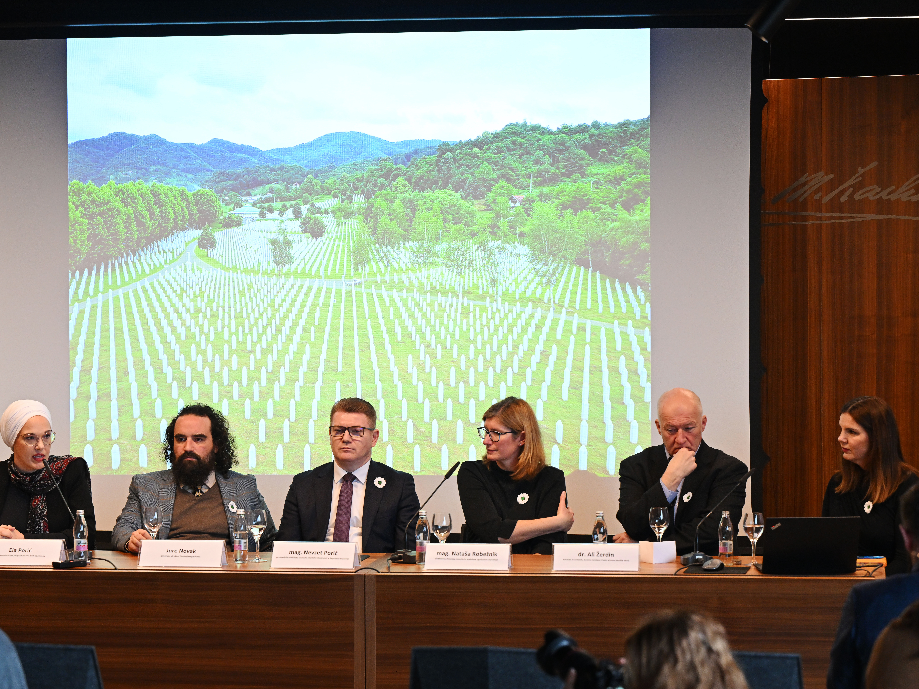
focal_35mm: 110
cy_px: 345
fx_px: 2920
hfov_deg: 17.9
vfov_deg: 13.5
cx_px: 408
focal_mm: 101
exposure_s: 1/160
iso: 2000
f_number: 4.5
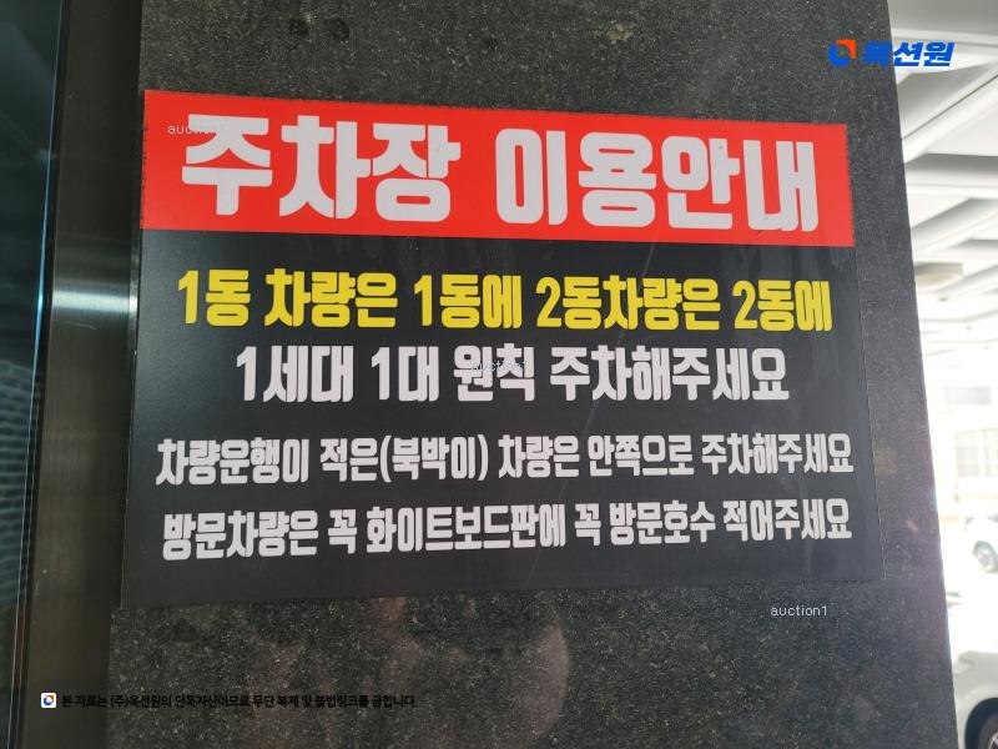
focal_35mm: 25
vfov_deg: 54.9
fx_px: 721
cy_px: 374
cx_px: 499
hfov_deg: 69.4
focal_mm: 7
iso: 200
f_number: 1.8
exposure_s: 1/40
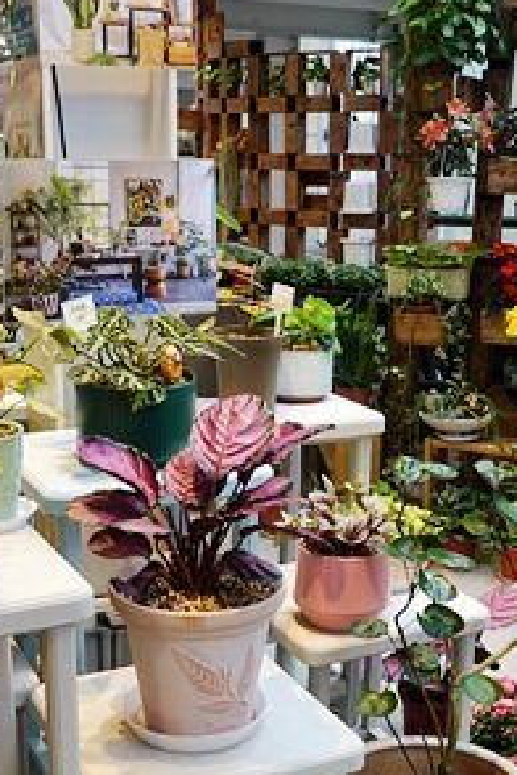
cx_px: 311
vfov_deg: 37.4
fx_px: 1142
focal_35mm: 53
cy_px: 471
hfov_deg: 25.5
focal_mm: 9
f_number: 2.8
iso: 200
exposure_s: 1/30
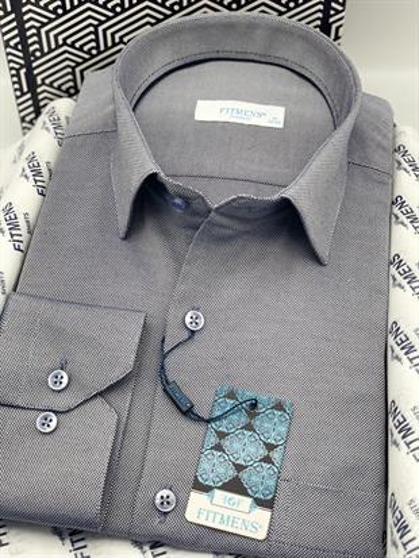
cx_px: 210
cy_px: 279
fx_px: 839
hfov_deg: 28.0
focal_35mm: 52
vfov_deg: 36.8
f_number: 2
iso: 32
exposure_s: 1/100
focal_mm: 6
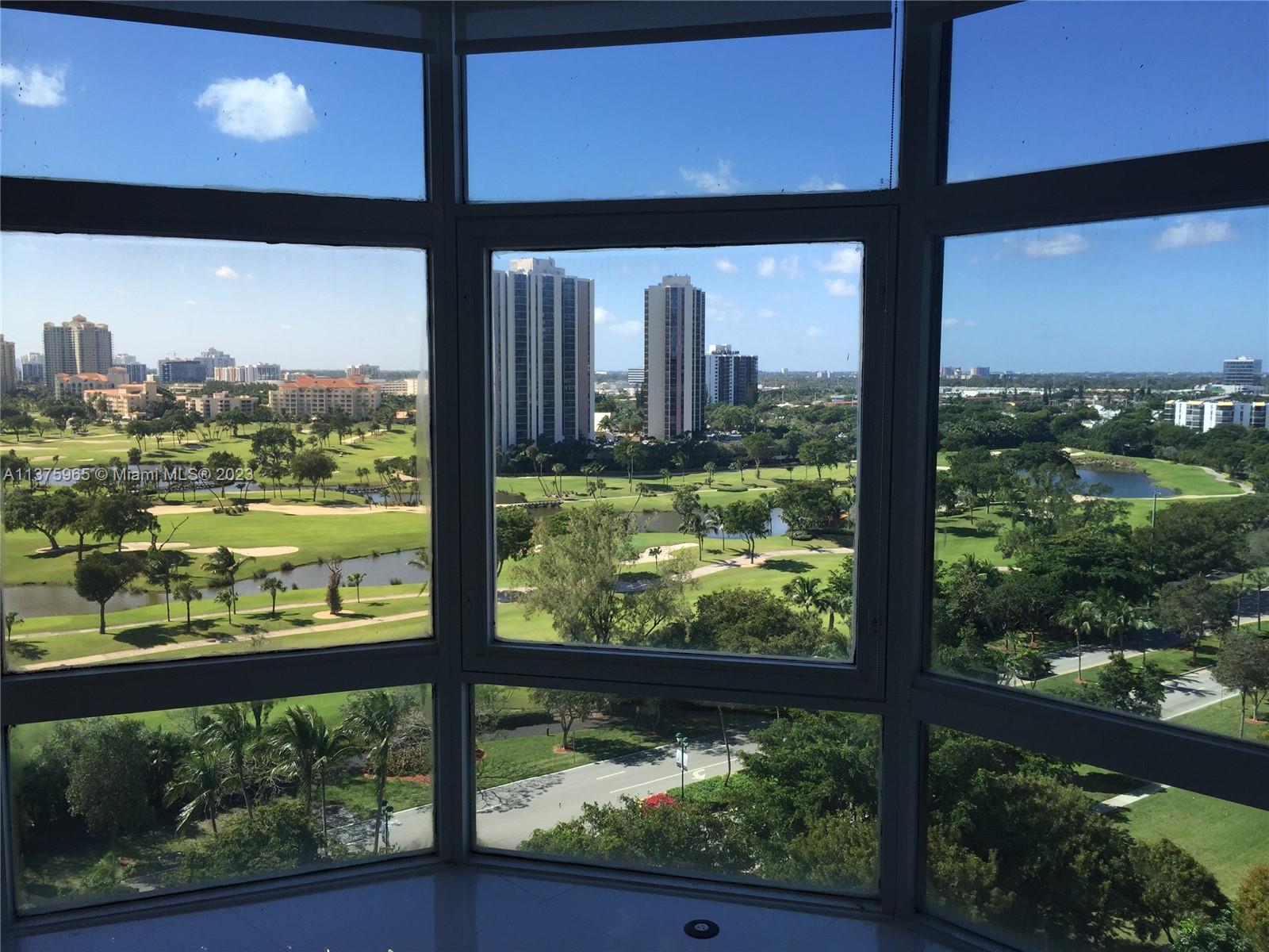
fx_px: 1063
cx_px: 634
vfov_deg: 48.2
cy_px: 476
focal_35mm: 29
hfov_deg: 61.7
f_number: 2.2
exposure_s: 1/942
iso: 32
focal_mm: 4.15
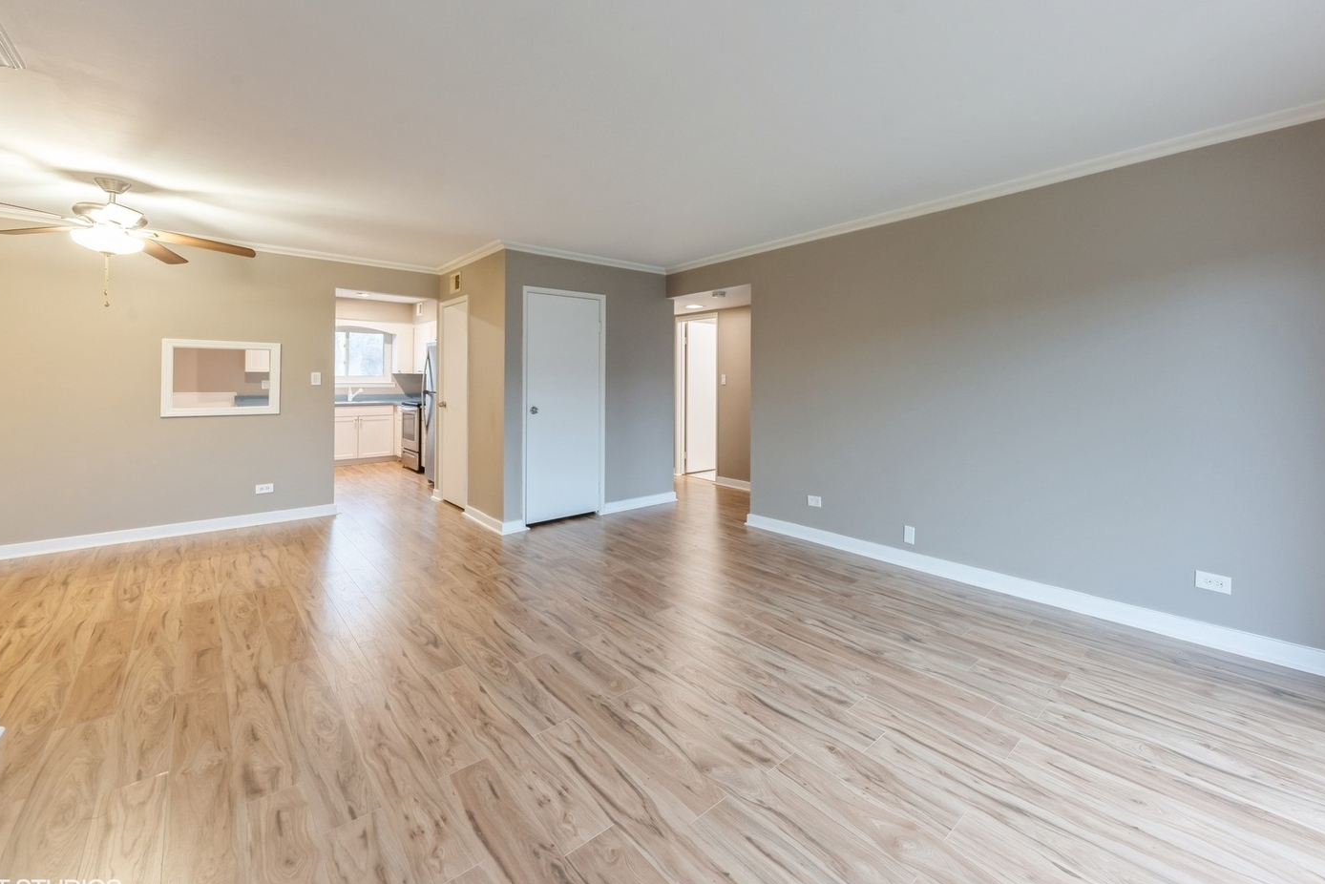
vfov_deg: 80.9
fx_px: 515
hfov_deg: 104.2
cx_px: 696
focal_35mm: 14
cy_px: 393
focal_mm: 12
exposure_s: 1/5
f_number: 8
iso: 320
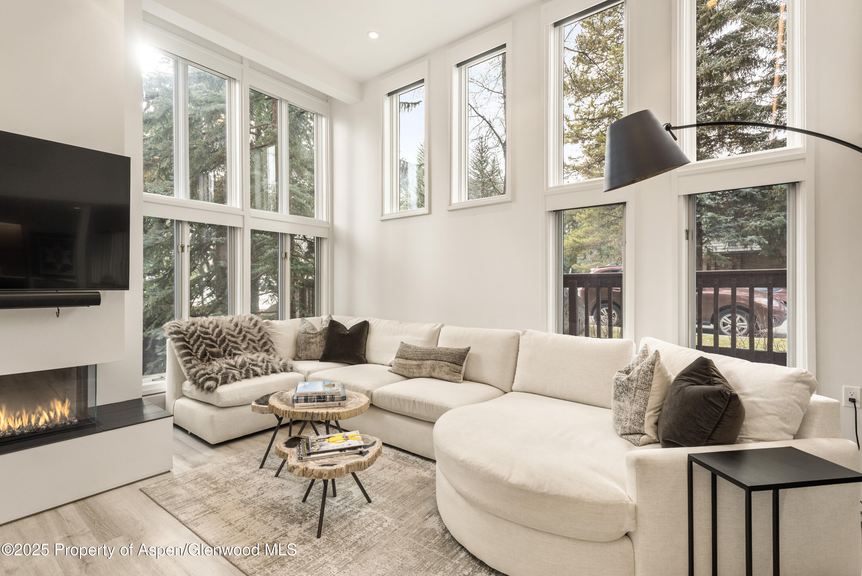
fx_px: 407
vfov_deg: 70.5
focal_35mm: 17
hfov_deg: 93.3
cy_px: 288
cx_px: 431
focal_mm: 17
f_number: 7.1
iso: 500
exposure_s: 1/30
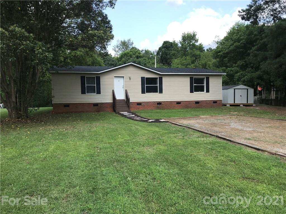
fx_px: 231
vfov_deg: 49.7
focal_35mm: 28
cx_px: 143
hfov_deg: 63.4
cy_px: 107
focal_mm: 3.99
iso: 20
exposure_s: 1/1114
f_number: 1.8
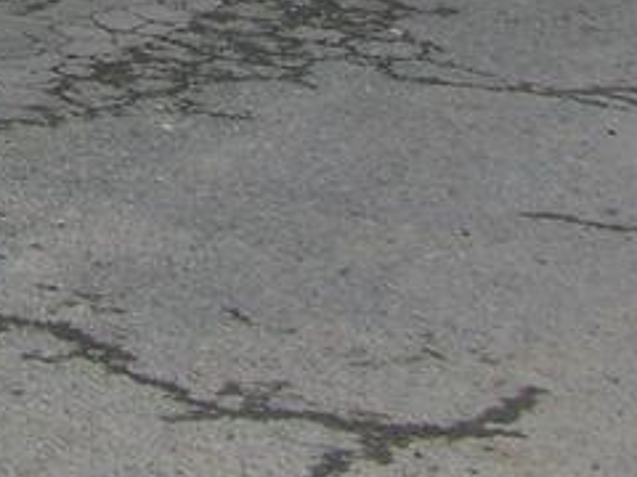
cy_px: -641
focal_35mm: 190
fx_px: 3496
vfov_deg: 7.4
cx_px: 69
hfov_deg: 10.4
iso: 64
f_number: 4
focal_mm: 6.3
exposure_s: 1/320
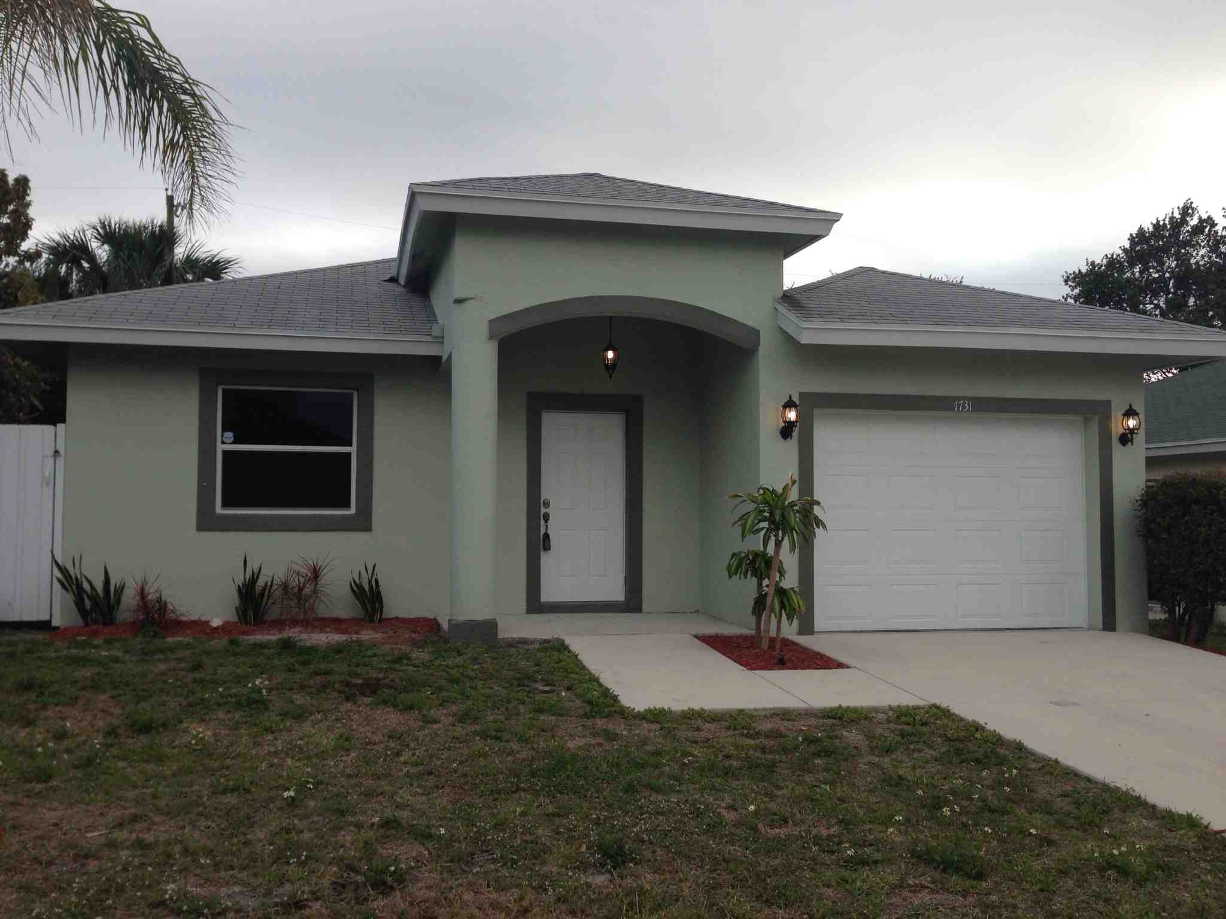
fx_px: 1169
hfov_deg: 55.4
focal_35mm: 33
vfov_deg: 42.9
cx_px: 613
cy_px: 460
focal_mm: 4.13
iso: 50
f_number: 2.4
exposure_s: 1/559
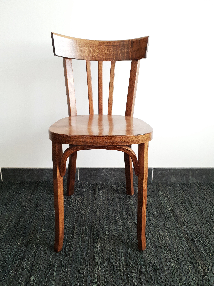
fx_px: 214
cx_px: 107
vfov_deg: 67.3
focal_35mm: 26
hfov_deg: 53.1
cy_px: 143
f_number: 1.5
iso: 160
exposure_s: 1/50
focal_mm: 4.3
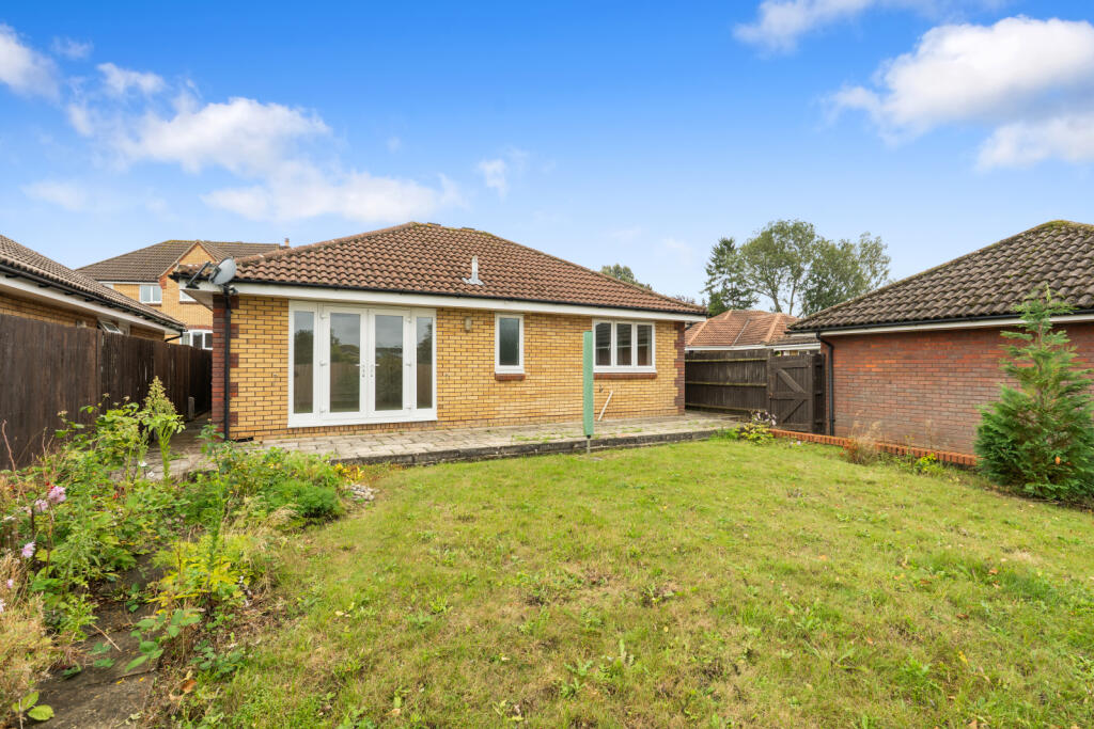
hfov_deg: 95.0
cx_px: 547
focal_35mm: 16
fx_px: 501
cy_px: 364
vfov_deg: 72.1
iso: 320
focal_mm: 16.5
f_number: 8
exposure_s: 1/60
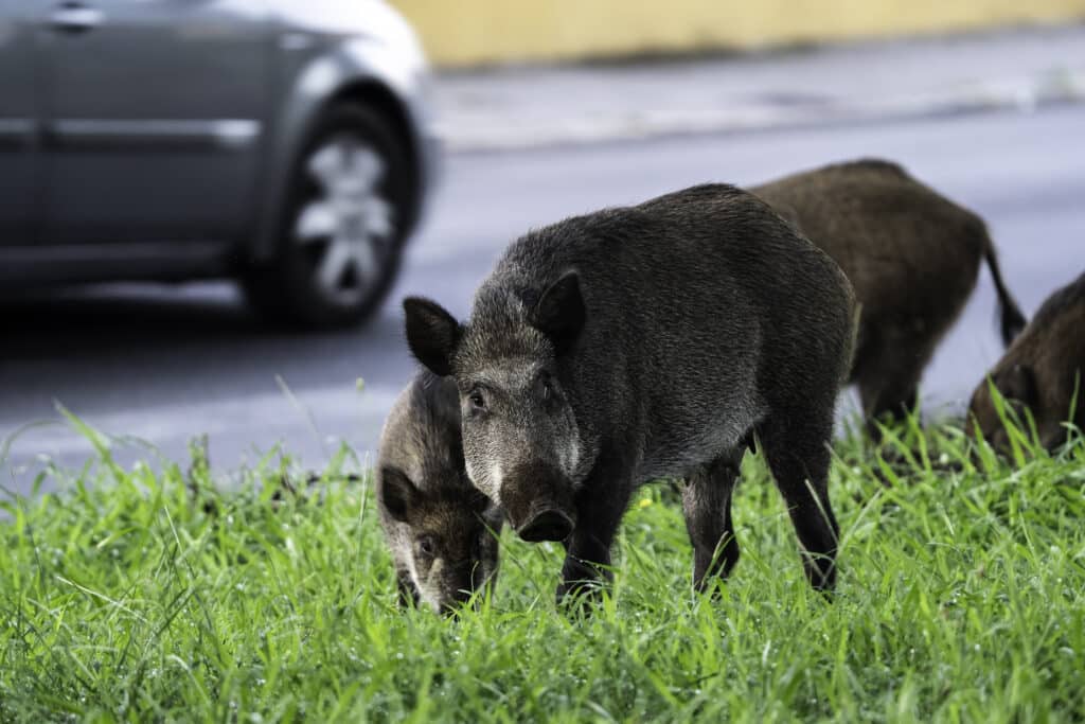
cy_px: 362
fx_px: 11001
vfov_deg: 3.8
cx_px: 542
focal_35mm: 365
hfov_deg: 5.6
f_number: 6.3
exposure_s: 1/100
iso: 4000
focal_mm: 365
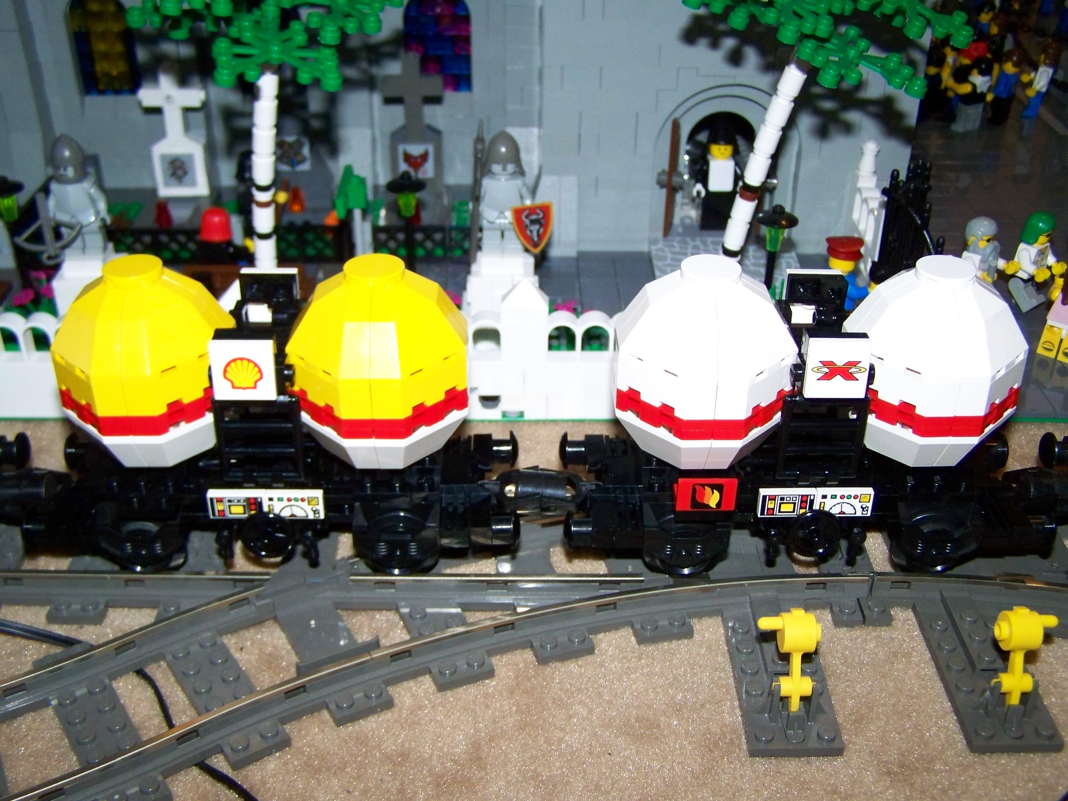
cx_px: 534
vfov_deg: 37.7
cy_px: 400
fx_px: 1172
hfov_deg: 49.0
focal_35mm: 38
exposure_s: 1/30
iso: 200
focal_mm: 6.3
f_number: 2.8
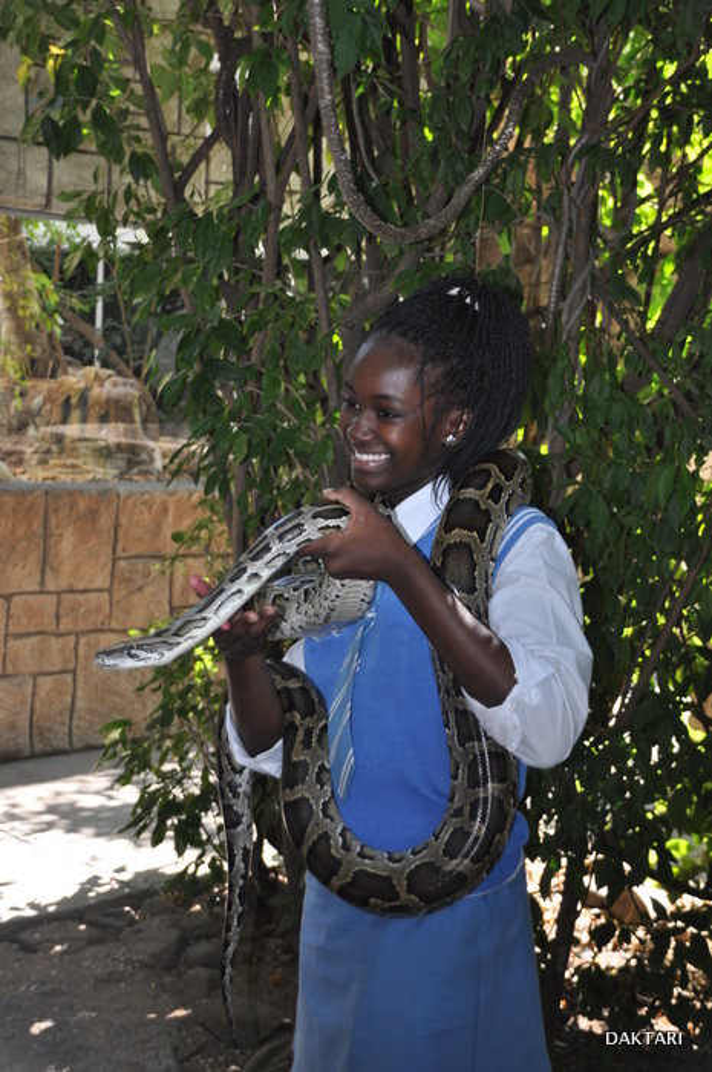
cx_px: 356
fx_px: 1963
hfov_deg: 20.6
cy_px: 536
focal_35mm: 66
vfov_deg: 30.5
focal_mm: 44
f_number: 4.5
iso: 320
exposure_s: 1/200
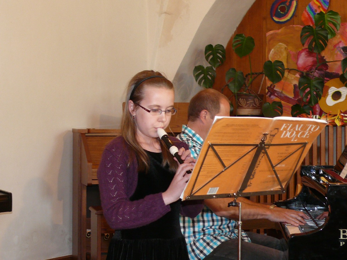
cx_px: 174
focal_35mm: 87
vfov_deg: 17.0
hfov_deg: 22.5
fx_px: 872
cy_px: 130
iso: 200
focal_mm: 12.2
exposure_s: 1/30
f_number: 3.2
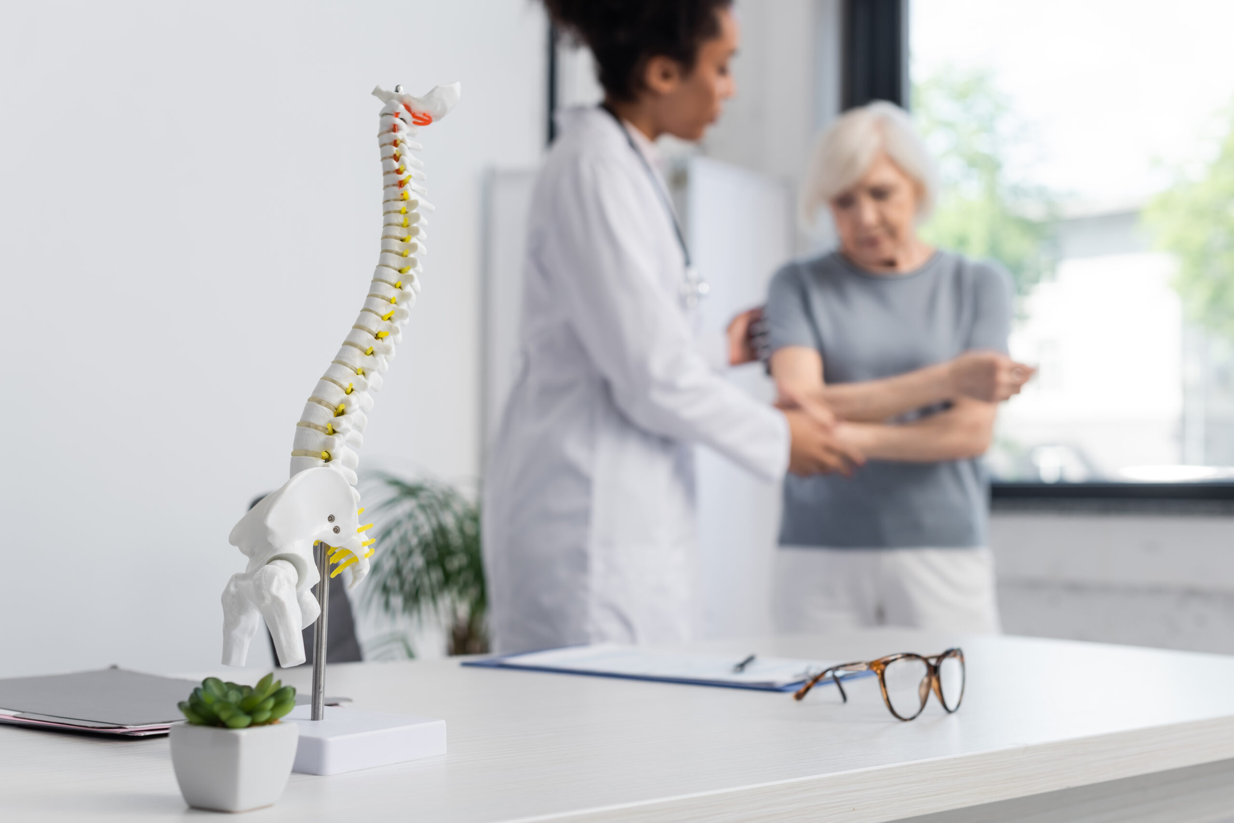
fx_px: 1714
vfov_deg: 27.0
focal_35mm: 50
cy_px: 412
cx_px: 617
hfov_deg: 39.6
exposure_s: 1/200
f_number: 4
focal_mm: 50
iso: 200
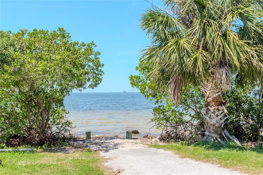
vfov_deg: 36.9
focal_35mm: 36
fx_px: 263
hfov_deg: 53.1
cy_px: 88
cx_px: 132
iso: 1600
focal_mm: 24
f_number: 10
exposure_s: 1/2000
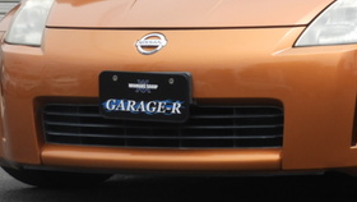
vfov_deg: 4.8
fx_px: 2359
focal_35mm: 249
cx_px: 376
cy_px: -115
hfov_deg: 8.6
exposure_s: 1/500
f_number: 4.5
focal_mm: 14.3
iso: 100
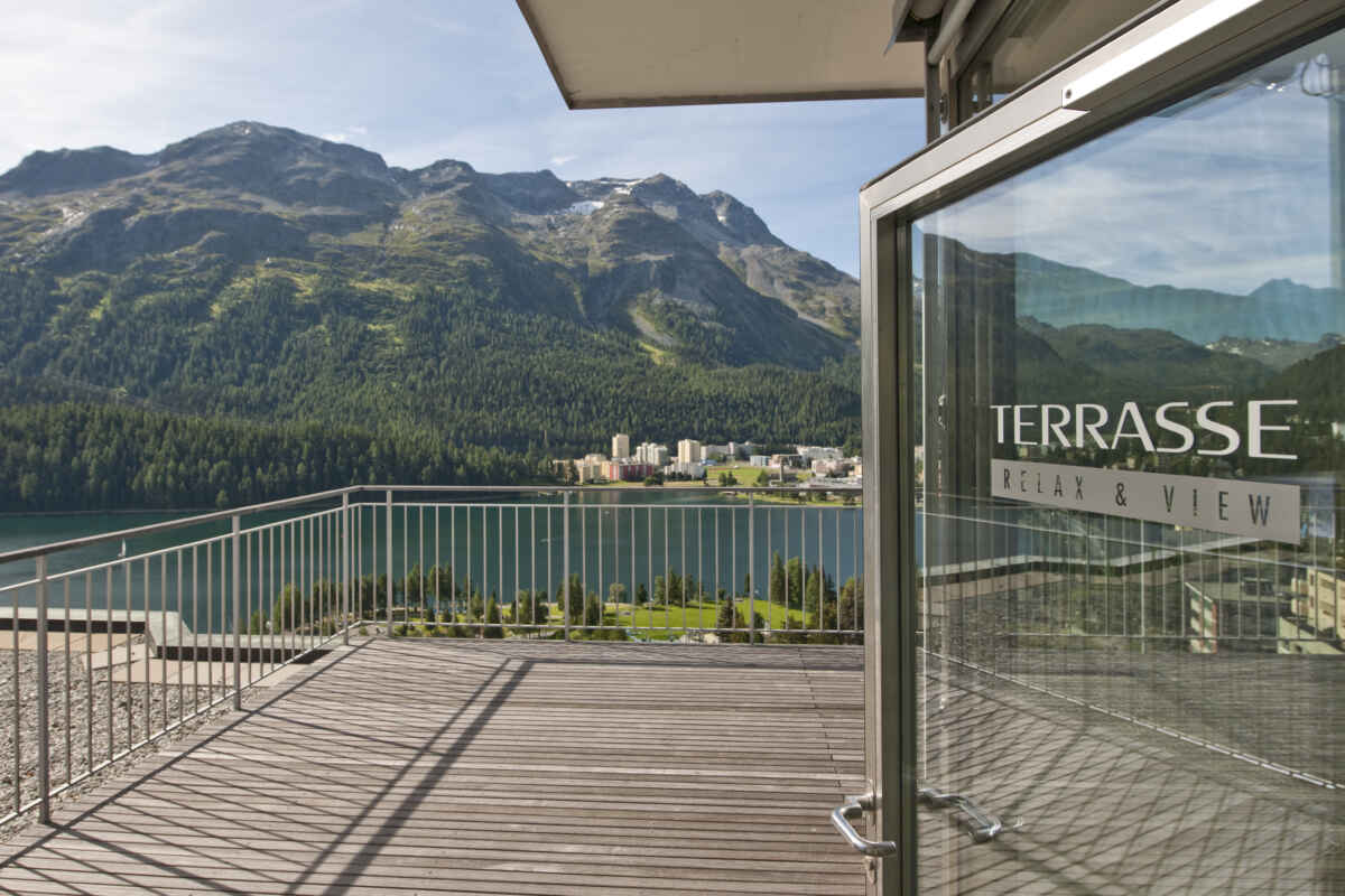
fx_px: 710
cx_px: 672
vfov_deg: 64.6
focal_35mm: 19
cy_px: 448
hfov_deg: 86.9
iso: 100
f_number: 7.1
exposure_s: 1/250
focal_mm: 19
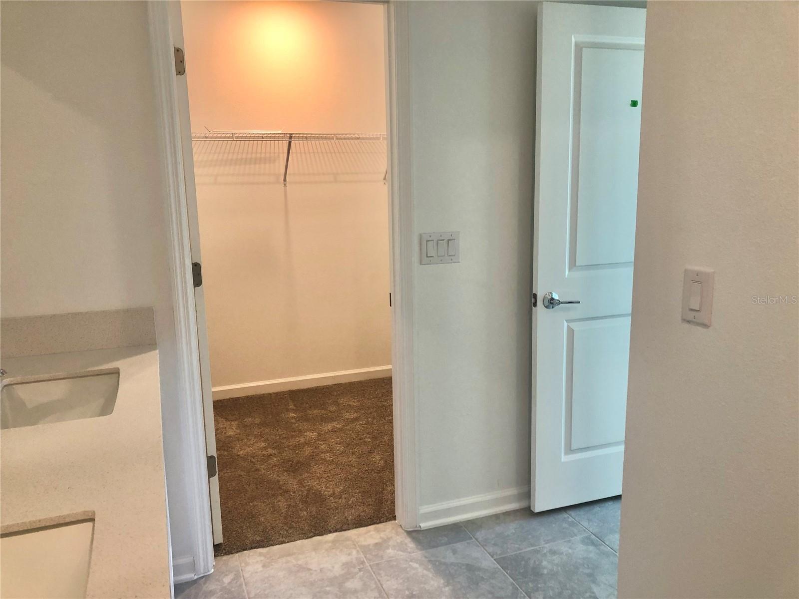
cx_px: 400
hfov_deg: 63.4
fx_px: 646
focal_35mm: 28
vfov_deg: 49.7
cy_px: 300
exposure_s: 1/30
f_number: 1.8
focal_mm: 3.99
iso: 32
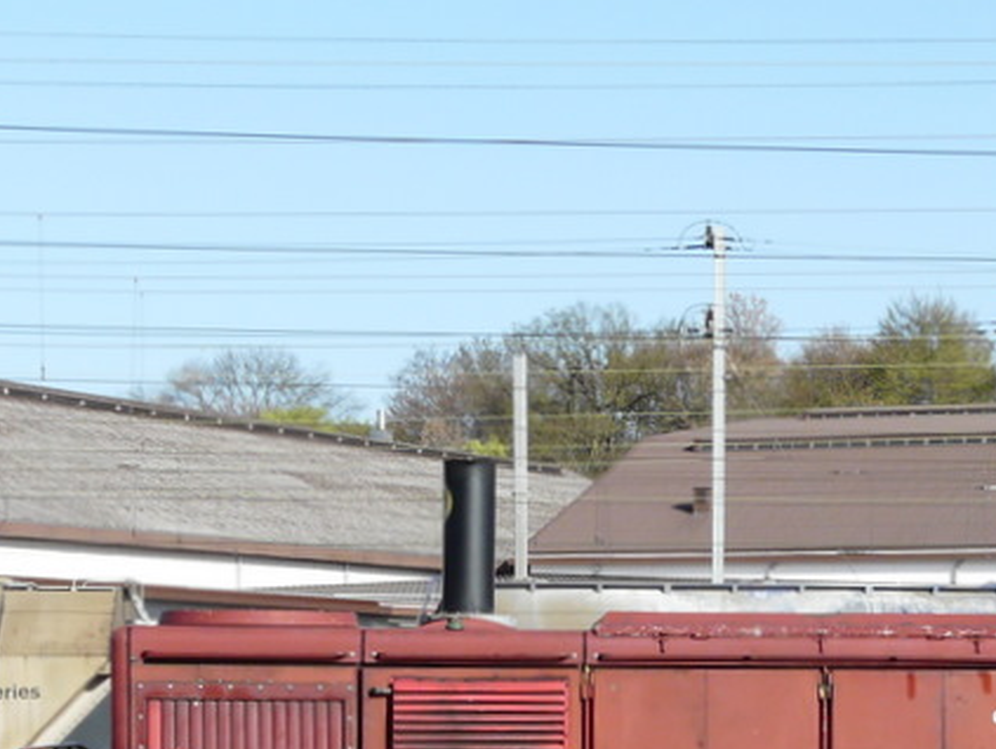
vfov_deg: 13.1
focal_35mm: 111
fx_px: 3197
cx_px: 925
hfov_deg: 17.4
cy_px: 827
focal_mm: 7.7
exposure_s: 1/320
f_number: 5.6
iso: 100
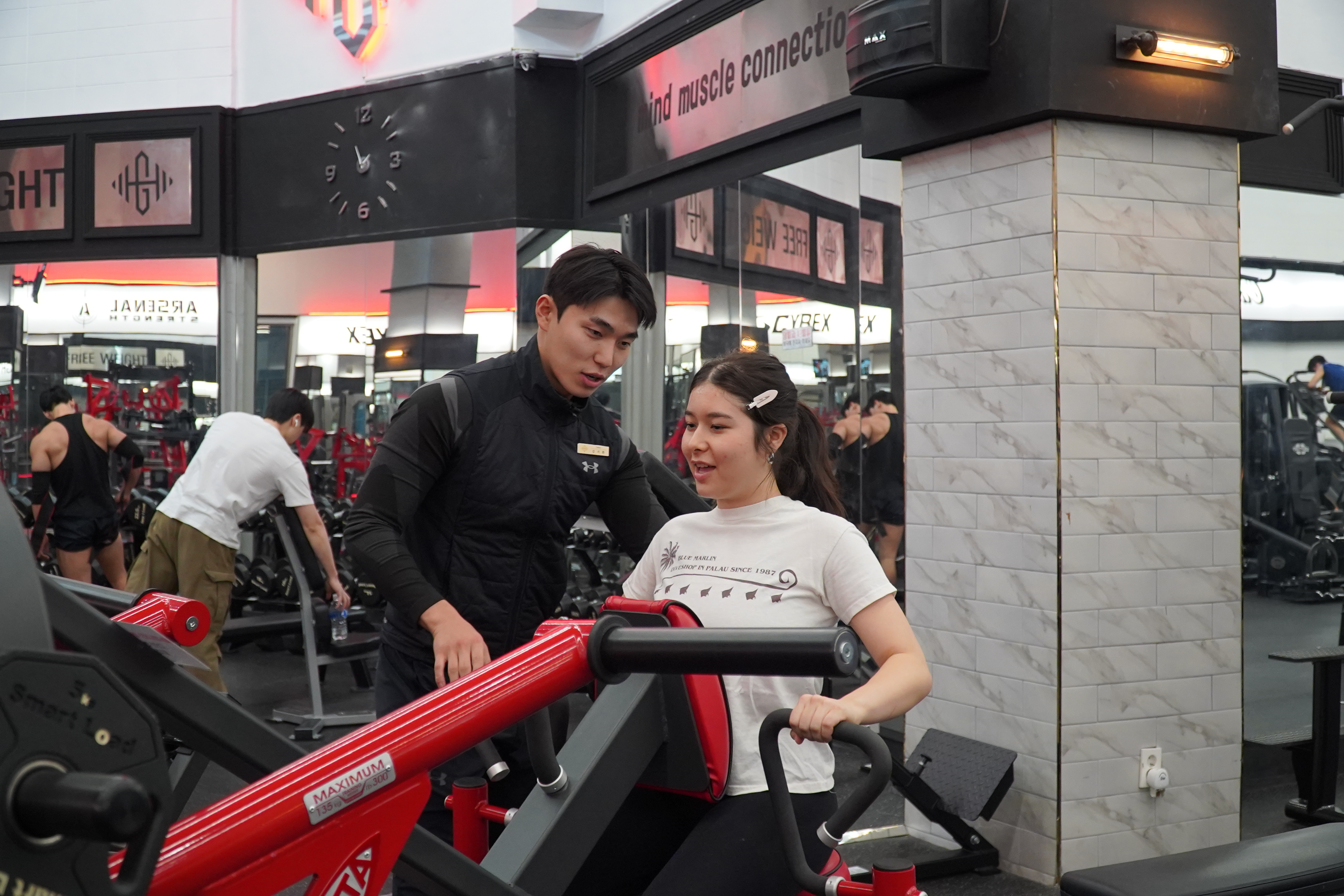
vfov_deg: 36.9
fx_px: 1344
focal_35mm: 36
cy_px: 448
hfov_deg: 53.1
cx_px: 672
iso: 2000
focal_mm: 24
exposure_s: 1/160
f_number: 4
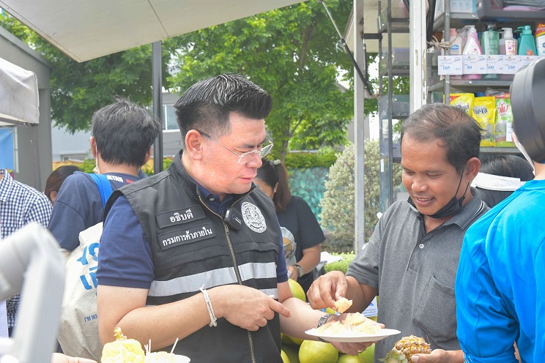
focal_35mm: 50
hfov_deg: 39.6
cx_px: 272
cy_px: 182
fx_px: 757
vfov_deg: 27.0
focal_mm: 50
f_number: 11
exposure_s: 1/500
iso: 3200
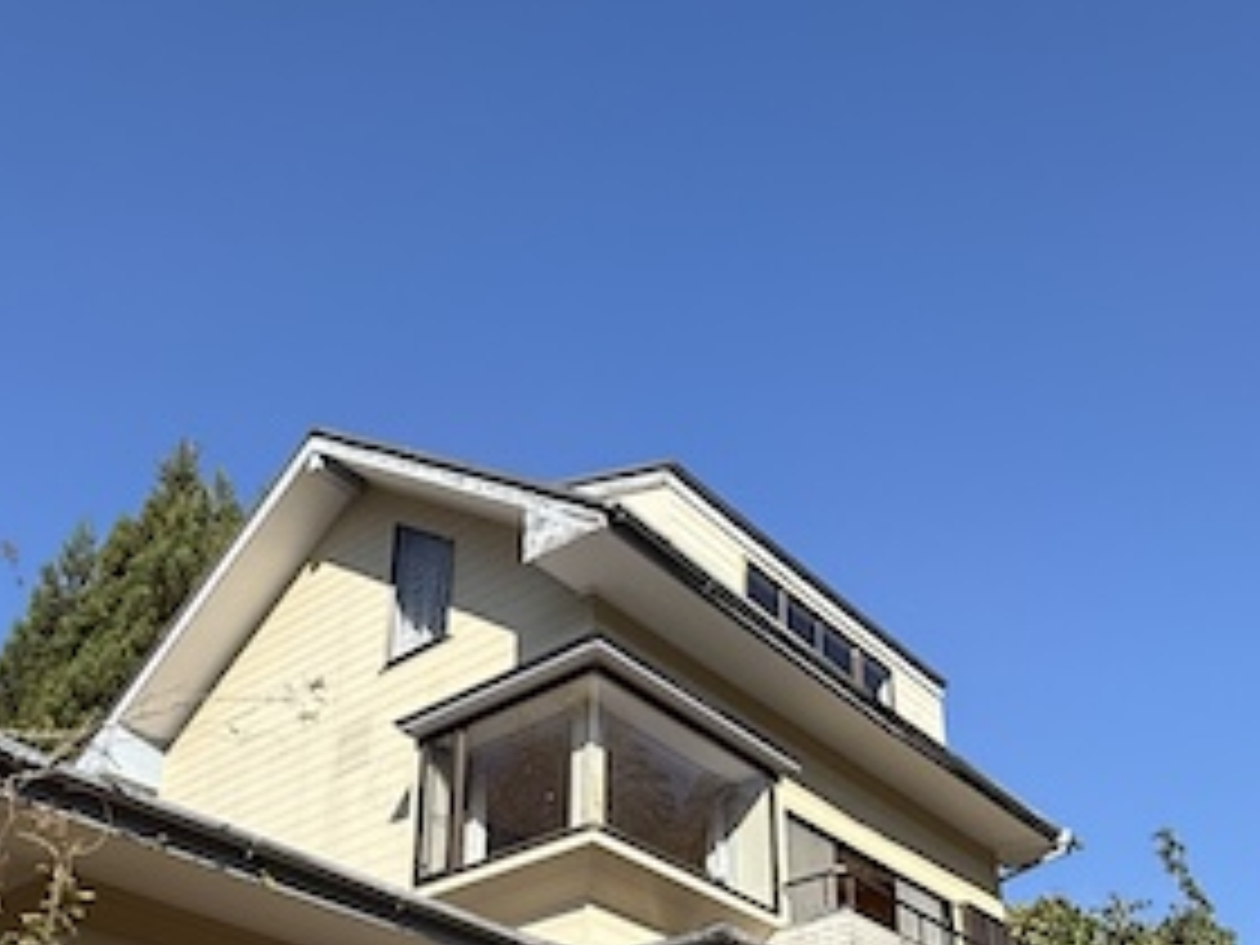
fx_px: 1456
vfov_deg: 34.2
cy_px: 828
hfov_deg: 46.8
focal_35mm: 40
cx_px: 666
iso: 50
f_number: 2.2
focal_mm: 2.22
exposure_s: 1/1795
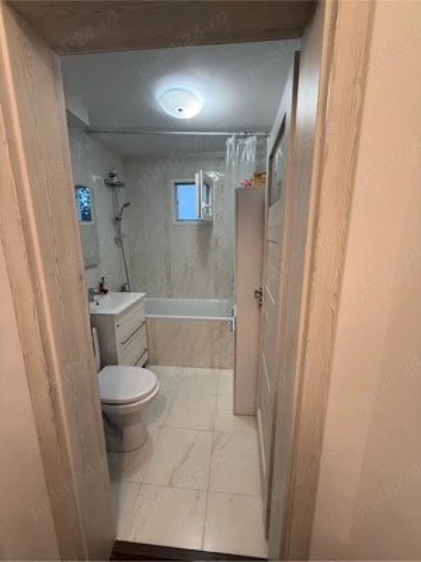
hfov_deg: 85.7
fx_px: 227
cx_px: 210
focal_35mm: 14
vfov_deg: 102.1
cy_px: 281
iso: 200
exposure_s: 1/100
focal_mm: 2.22
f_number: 2.2
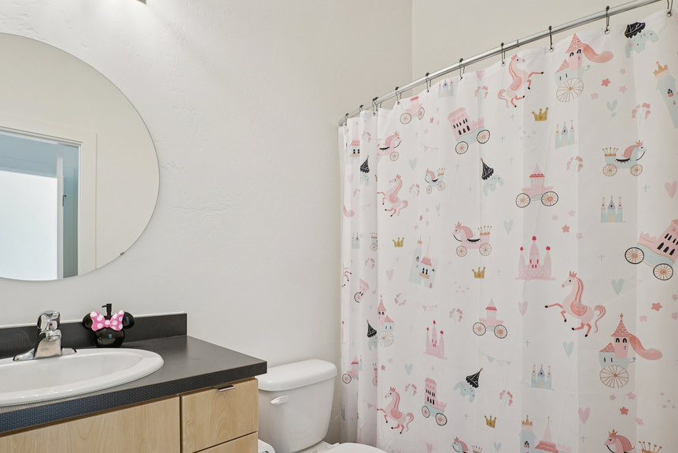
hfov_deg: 86.6
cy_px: 268
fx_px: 358
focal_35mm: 19
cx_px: 304
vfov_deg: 64.1
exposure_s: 1/25
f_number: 8
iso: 400
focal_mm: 16
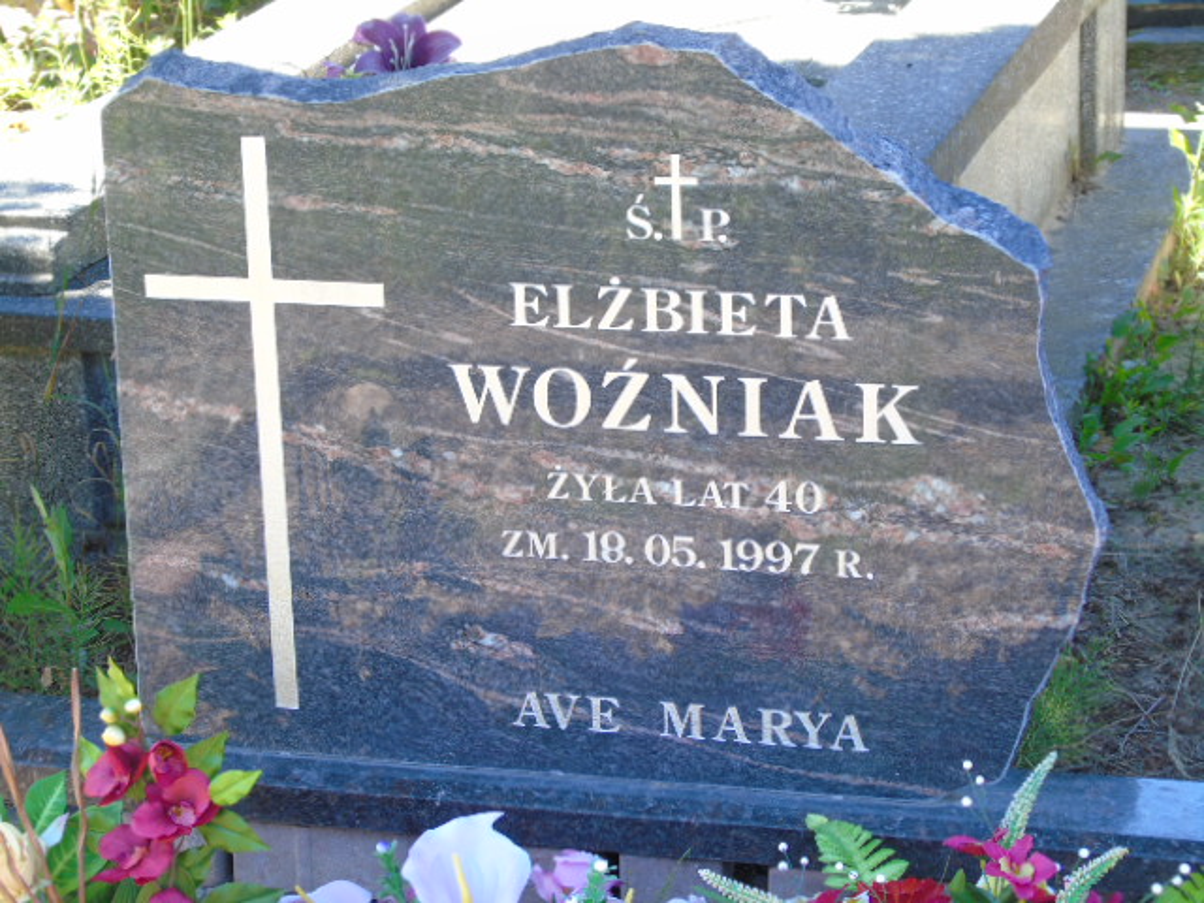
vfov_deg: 15.7
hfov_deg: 20.9
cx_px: 602
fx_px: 3269
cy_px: 452
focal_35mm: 94
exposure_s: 1/30
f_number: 4.3
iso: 80
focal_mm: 17
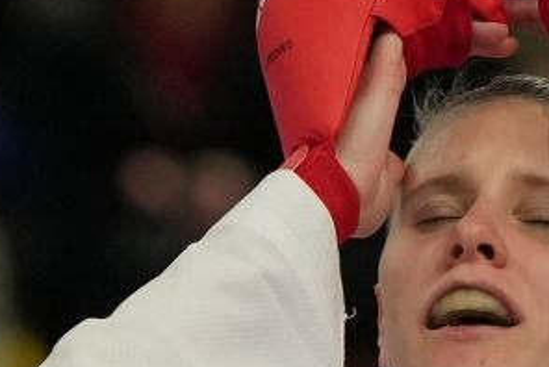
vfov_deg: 0.9
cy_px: 936
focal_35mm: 1518
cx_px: -228
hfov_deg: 1.4
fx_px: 23172
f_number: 2.8
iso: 1600
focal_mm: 167
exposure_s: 1/1000
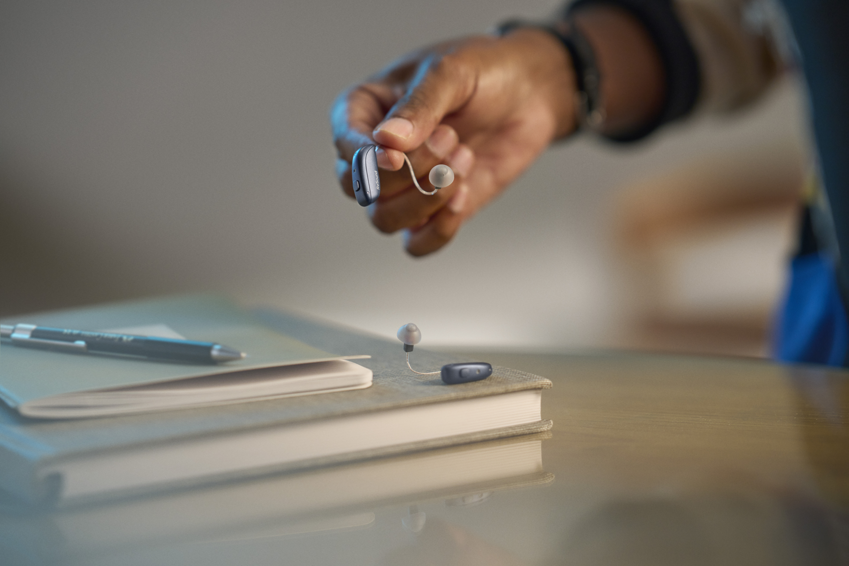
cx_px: 424
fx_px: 2005
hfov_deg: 23.9
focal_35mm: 85
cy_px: 283
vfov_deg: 16.1
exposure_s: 1/100
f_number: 1.8
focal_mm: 85
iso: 400
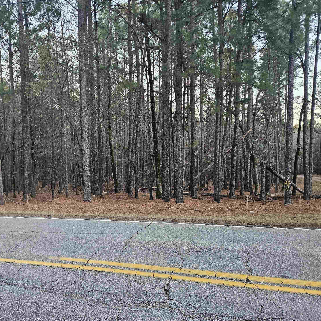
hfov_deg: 55.9
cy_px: 165
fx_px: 294
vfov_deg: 57.3
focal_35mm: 28
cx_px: 102
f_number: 1.8
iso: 320
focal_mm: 5.4
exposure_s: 1/120
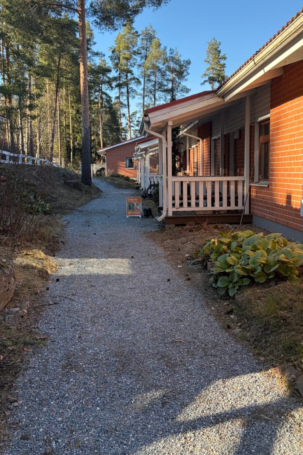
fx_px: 391
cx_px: 188
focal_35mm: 31
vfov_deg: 60.1
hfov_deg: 42.0
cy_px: 198
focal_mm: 5.96
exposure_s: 1/850
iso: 64
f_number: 1.6
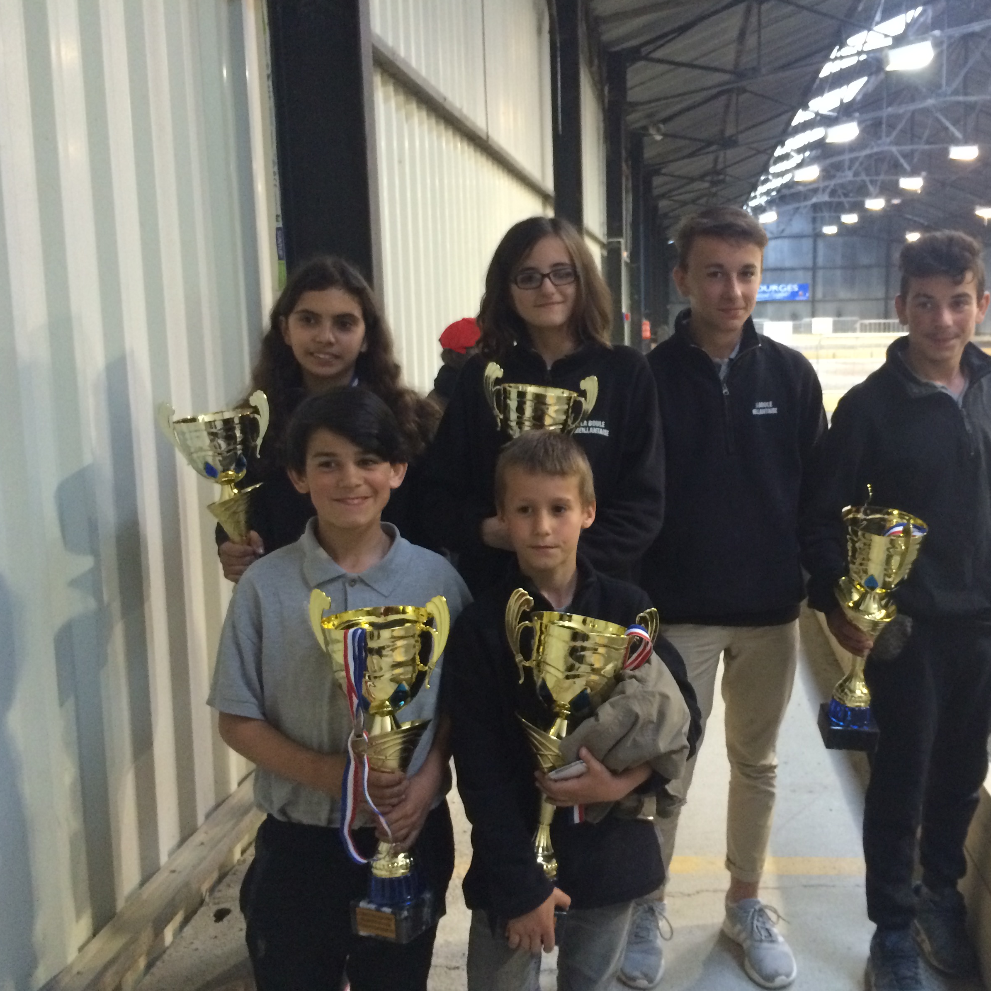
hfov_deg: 46.7
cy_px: 496
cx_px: 634
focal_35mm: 35
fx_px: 1134
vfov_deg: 47.2
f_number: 2.2
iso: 250
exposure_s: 1/25
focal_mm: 4.15
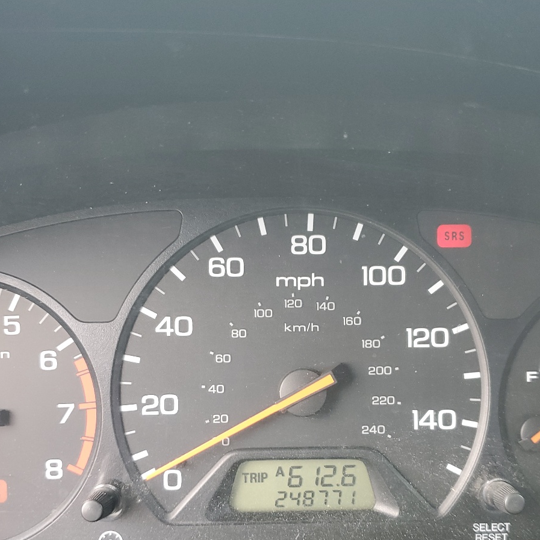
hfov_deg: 40.9
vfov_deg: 40.6
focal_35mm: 41
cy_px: 341
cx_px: 292
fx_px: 724
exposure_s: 1/60.2
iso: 63
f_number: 1.5
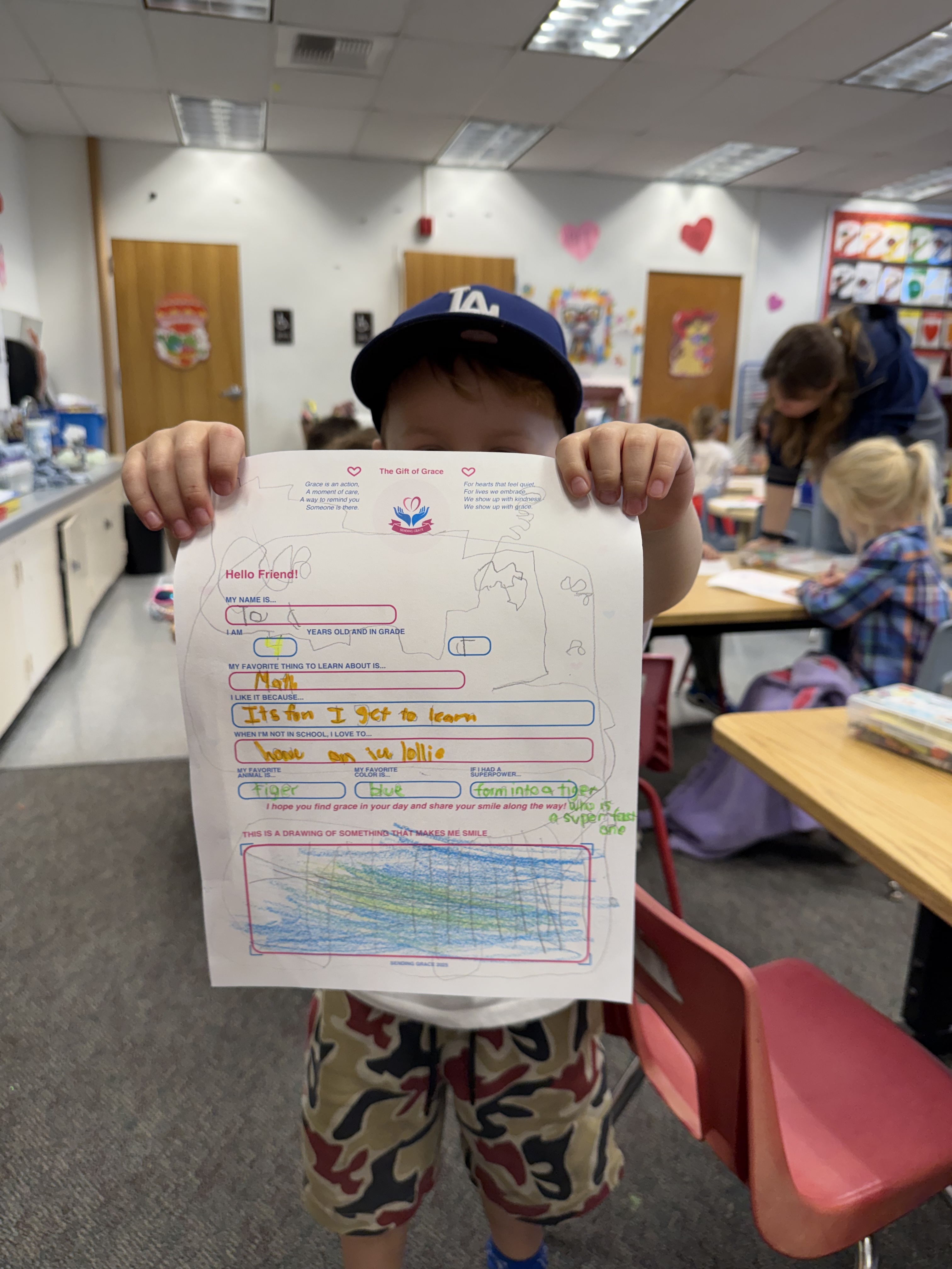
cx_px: 476
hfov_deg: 56.8
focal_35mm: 24
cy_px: 634
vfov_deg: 71.6
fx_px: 880
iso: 160
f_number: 1.78
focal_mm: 6.76
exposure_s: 1/120
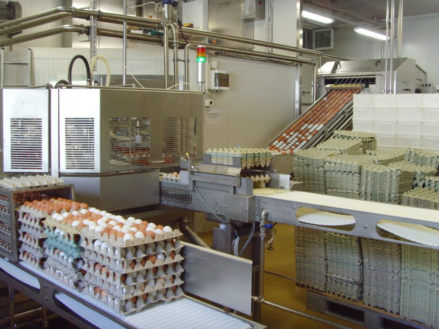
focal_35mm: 39
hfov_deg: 47.9
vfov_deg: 36.8
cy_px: 164
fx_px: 495
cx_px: 220
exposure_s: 1/30
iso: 200
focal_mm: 6.6
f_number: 3.5
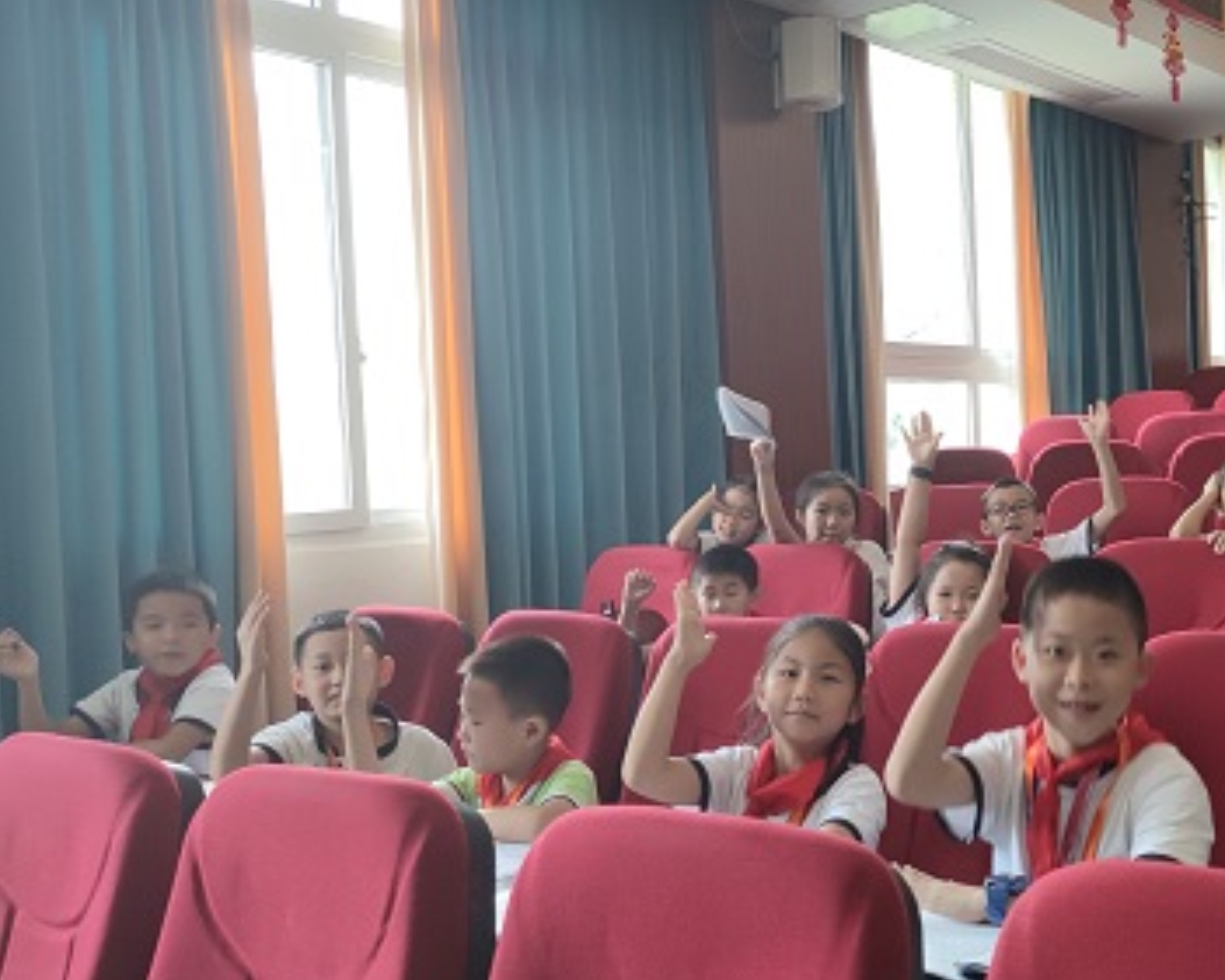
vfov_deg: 37.3
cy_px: 471
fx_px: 1451
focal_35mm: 40
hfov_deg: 44.1
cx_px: 935
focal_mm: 6.72
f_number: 1.69
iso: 87
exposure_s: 1/100
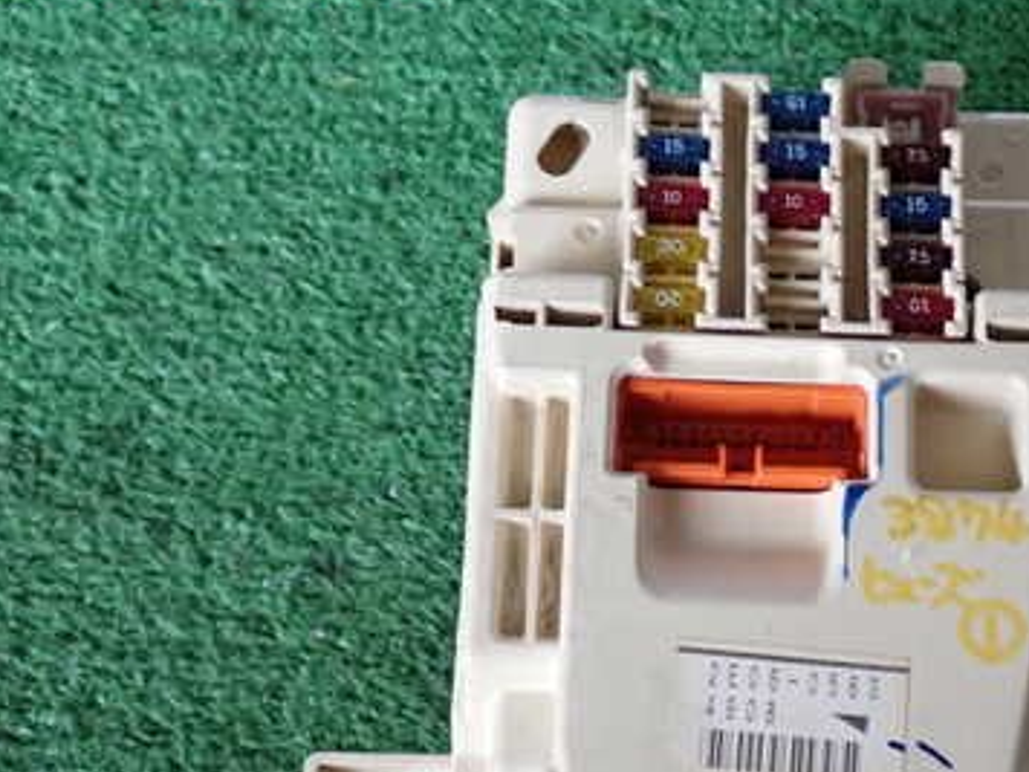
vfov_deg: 22.7
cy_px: 567
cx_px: 760
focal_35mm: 64
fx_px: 1902
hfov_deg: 29.8
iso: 500
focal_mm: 6.83
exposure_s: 1/40
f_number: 2.7
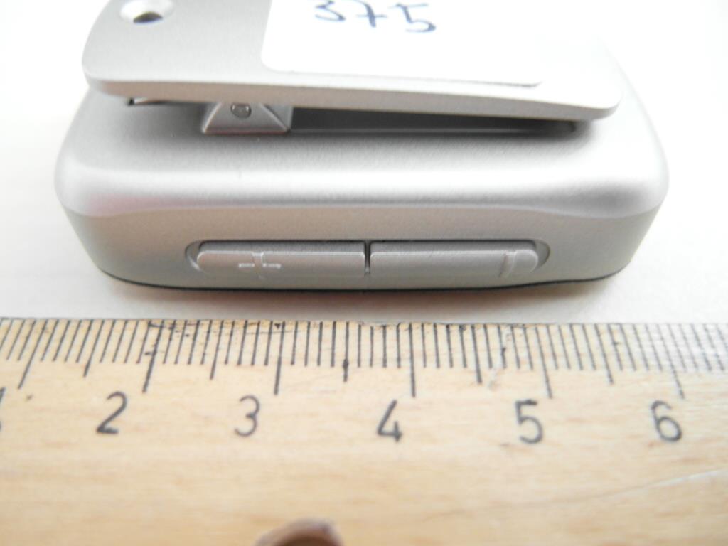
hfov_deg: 71.6
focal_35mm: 24
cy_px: 273
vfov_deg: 56.8
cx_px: 364
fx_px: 505
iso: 400
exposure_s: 1/10
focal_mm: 5.2
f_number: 1.8
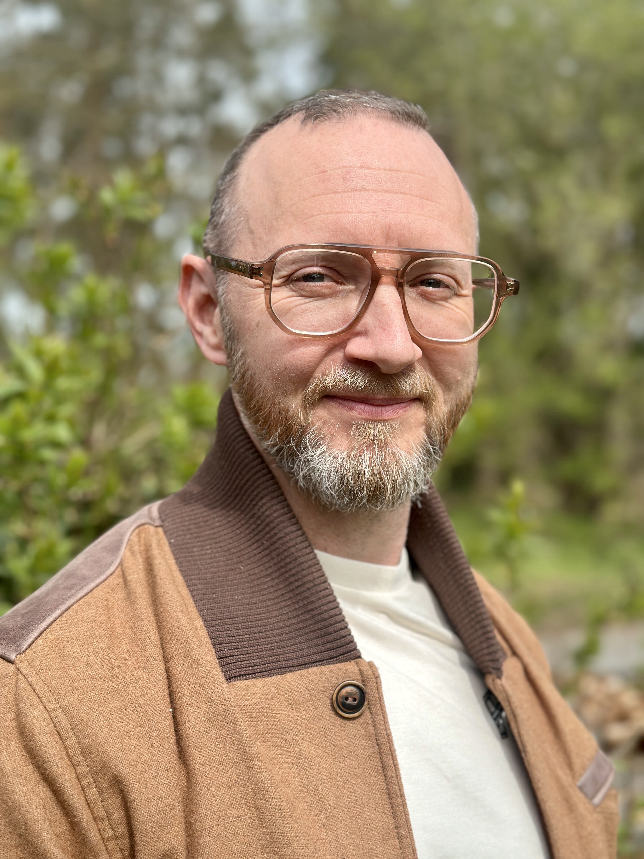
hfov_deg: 30.3
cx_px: 322
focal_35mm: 48
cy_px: 430
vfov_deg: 39.7
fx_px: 1191
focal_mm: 6.86
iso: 80
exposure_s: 1/2532
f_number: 1.78
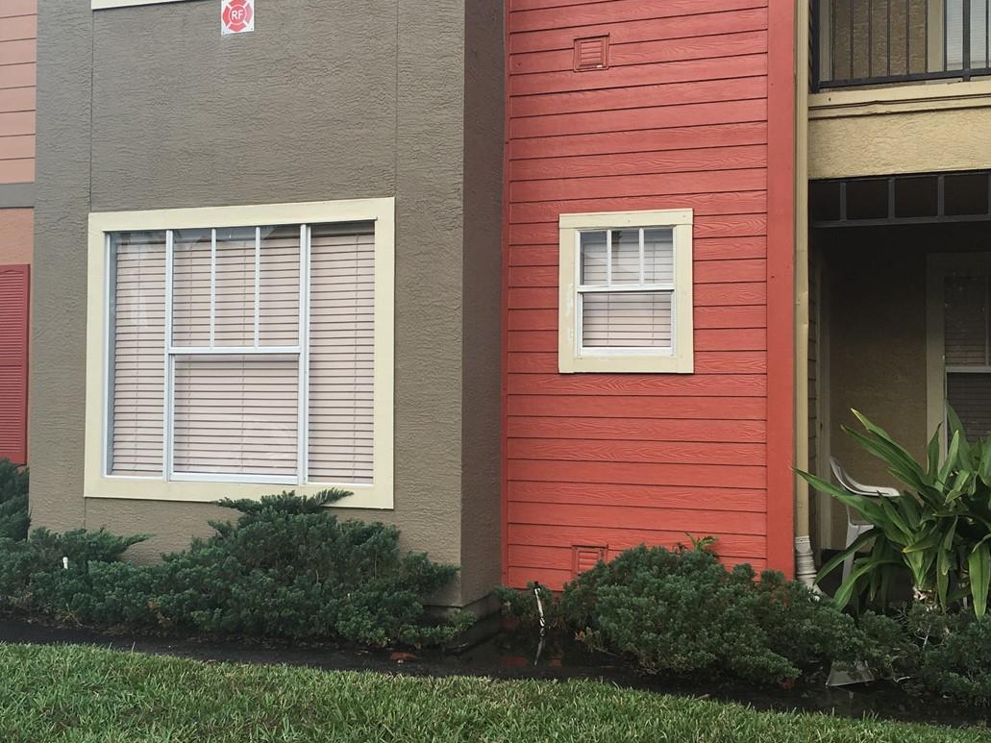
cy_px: 353
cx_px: 431
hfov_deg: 42.0
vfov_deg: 32.2
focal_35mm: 45
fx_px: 1288
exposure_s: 1/217
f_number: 2.2
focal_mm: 4.15
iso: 25
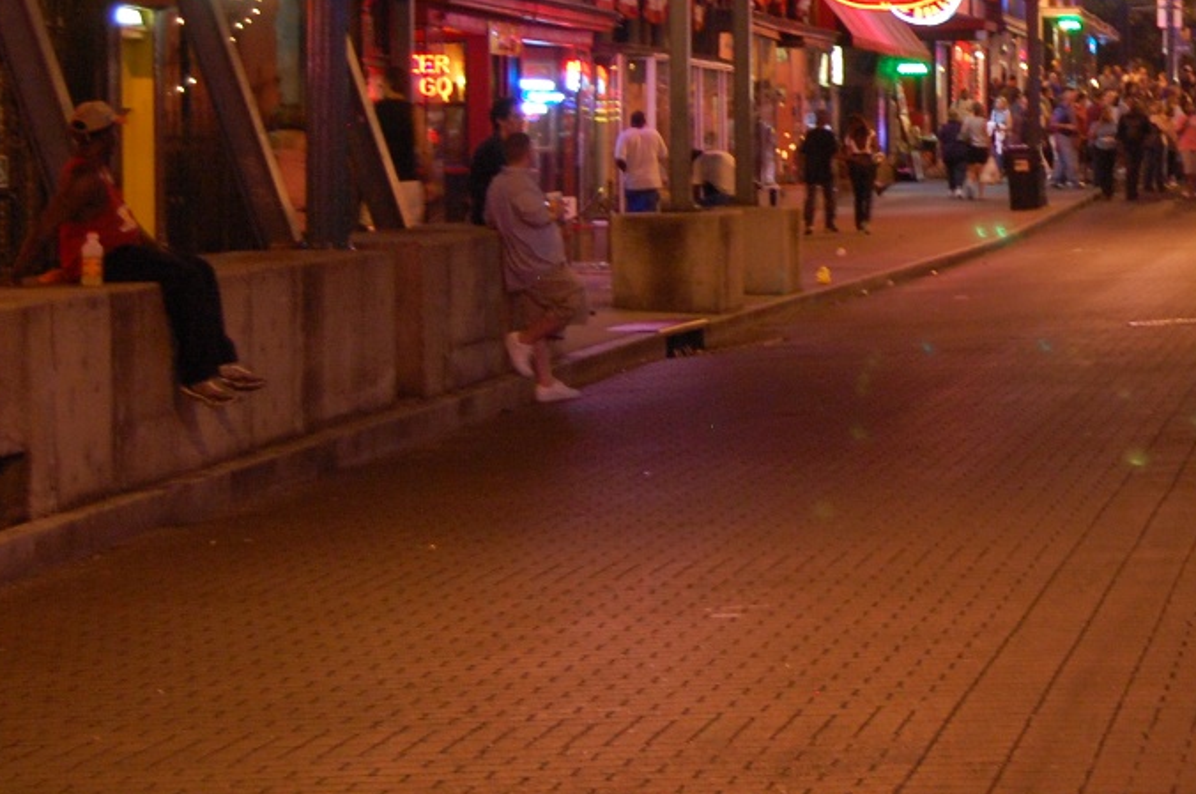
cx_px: 1136
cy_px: 118
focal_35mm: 124
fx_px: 4121
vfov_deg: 11.0
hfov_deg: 16.2
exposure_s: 1/13
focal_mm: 35
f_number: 4.8
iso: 800
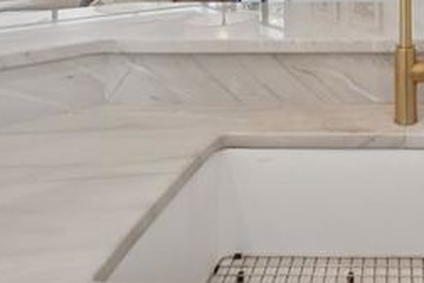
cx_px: 398
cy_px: -68
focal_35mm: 42
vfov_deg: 27.5
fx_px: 495
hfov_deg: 41.8
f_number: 8
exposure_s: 1/50
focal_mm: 15
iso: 400
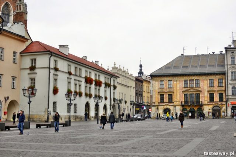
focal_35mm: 52
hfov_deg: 37.9
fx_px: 344
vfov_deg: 25.7
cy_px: 78
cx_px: 118
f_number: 5.6
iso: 200
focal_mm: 35
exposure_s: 1/200
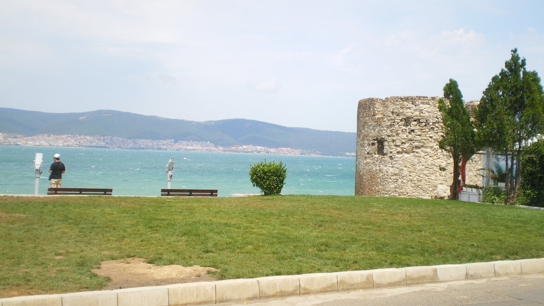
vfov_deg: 22.6
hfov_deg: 39.2
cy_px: 147
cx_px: 270
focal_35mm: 53
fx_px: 765
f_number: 5.2
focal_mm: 8.4
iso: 50
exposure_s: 1/250
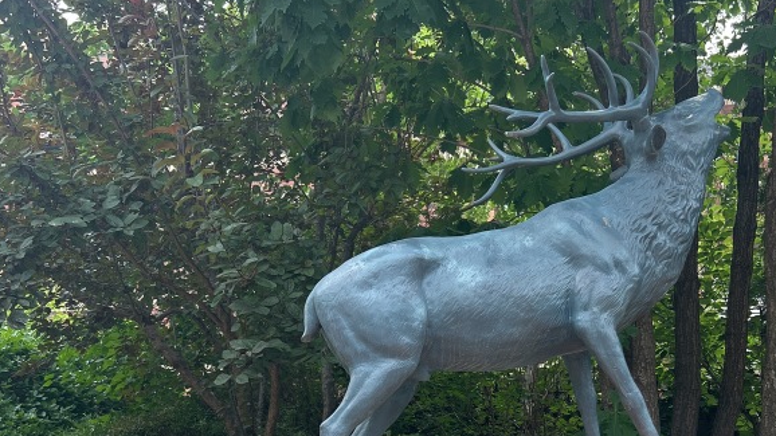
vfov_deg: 23.3
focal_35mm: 49
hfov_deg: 41.7
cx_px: 493
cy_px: 452
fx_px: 1008
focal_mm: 5.7
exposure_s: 1/1135
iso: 50
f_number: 1.5
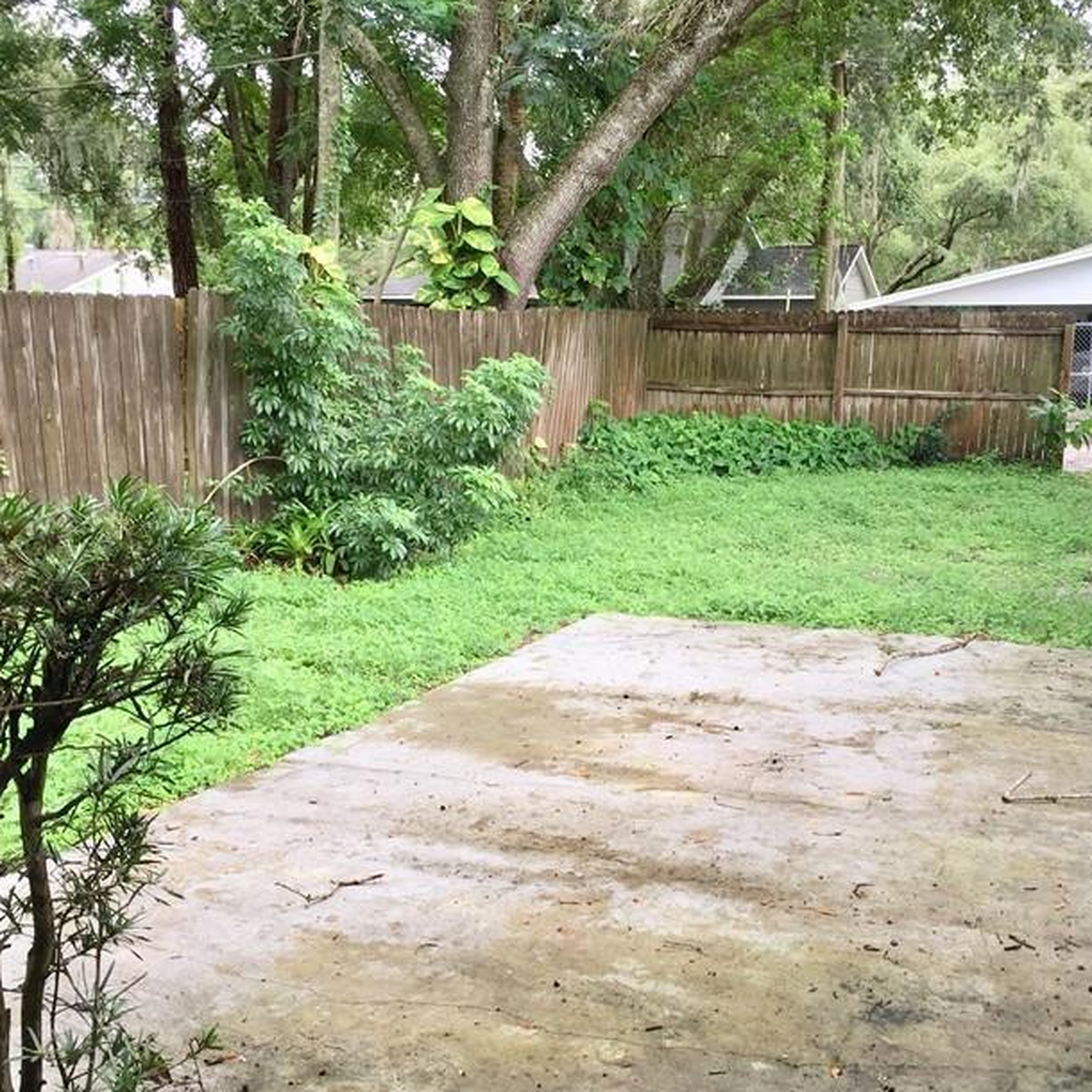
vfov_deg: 39.1
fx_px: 1535
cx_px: 560
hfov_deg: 39.2
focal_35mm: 43
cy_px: 591
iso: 32
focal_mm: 4.15
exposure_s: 1/60
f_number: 2.2
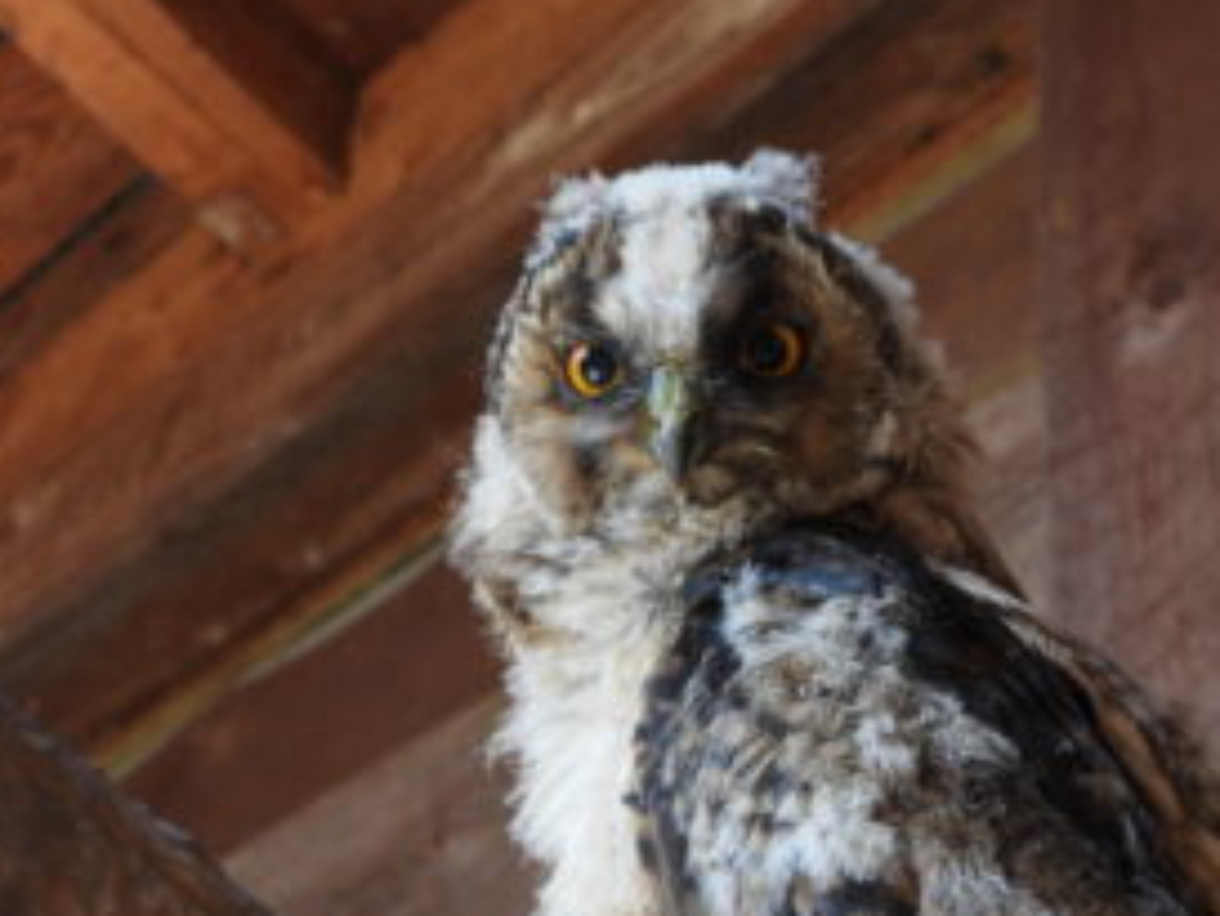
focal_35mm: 88
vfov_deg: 16.8
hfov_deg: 22.1
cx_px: 827
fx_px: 3103
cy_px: 608
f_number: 3.5
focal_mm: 8.9
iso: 100
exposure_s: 1/40
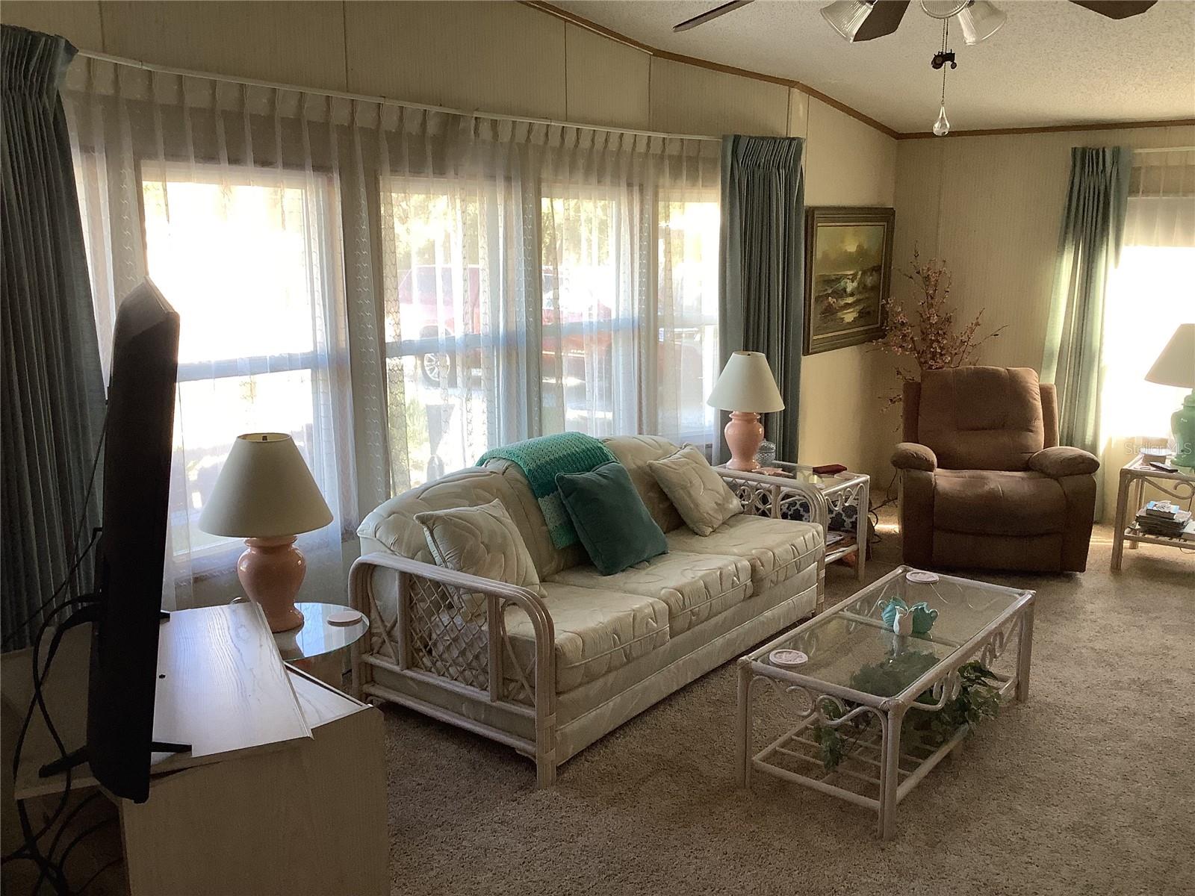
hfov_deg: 58.4
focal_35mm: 31
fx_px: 1070
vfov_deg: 45.4
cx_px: 598
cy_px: 448
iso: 64
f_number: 2.4
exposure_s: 1/60
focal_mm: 3.3
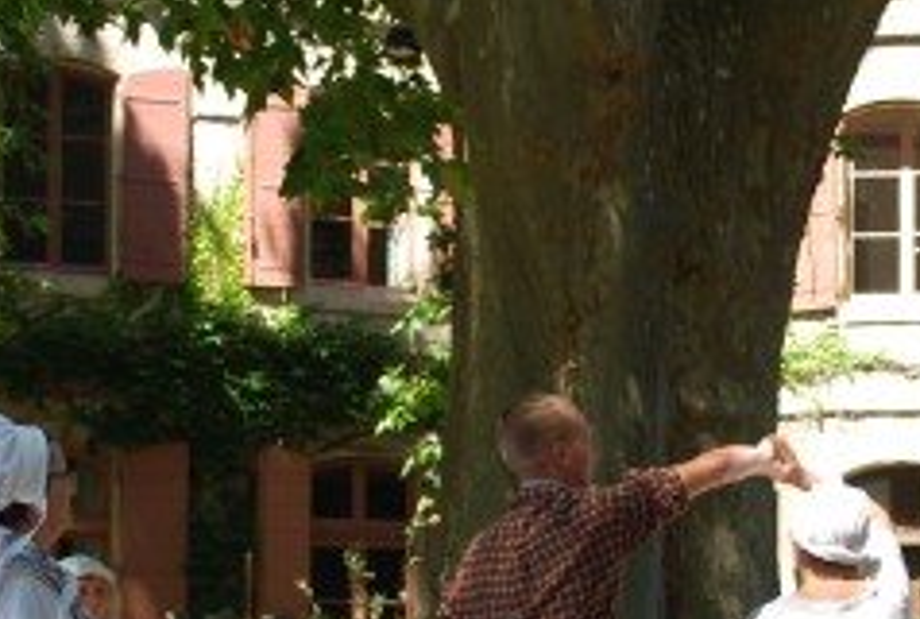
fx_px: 3510
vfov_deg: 10.0
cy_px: 563
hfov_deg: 14.9
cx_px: 665
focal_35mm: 137
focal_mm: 34
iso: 100
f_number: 5
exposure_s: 1/125
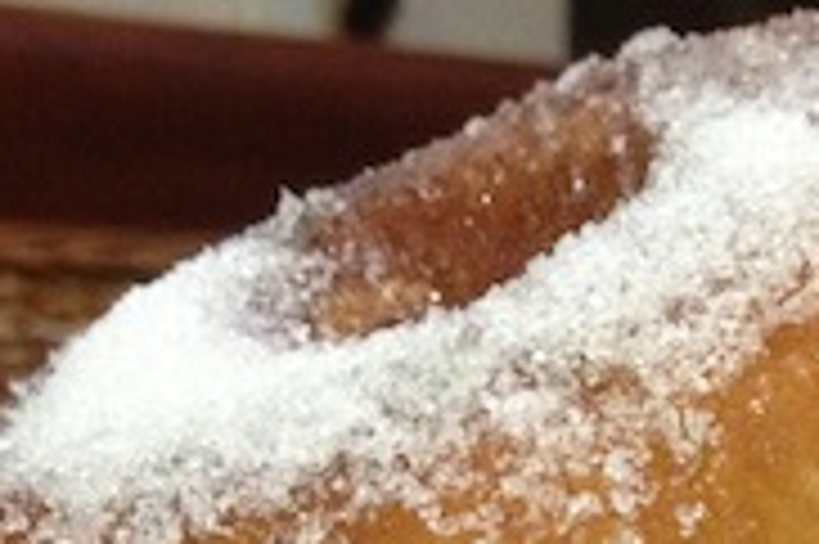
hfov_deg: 16.8
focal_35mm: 120
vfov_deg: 10.8
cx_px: 788
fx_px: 2727
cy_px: 940
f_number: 2.4
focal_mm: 4.28
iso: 400
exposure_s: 1/15
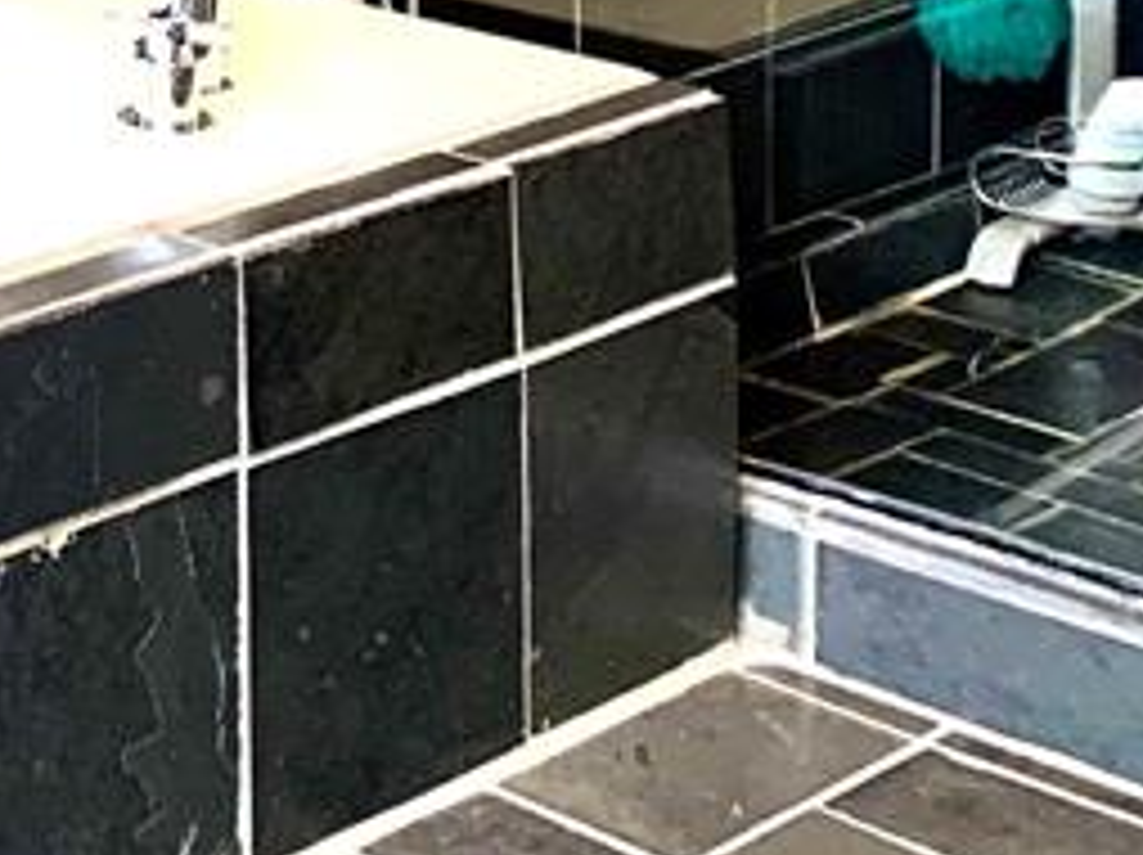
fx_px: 3464
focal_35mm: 105
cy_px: -644
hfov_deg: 17.5
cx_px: -364
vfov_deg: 12.9
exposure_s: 1/60
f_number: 1.8
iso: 125
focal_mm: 4.25
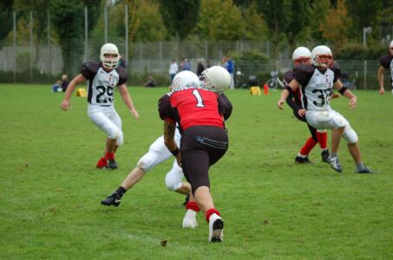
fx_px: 1405
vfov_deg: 10.6
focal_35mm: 129
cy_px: 130
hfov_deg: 15.9
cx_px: 196
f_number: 4
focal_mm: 86
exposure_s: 1/1000
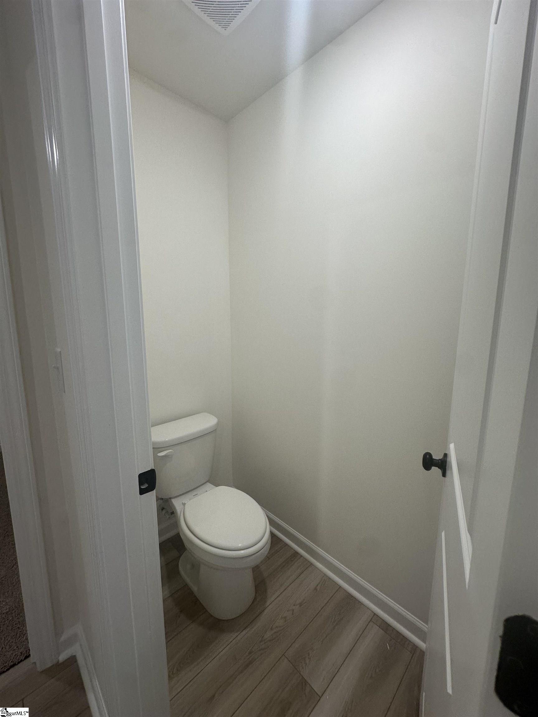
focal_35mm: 14
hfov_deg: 85.7
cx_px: 269
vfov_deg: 102.1
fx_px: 290
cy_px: 358
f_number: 2.2
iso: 125
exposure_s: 1/120
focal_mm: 2.22
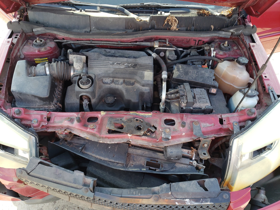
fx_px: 210
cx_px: 140
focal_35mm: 26
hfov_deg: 67.3
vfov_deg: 53.1
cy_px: 105
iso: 50
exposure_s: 1/263
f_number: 1.5
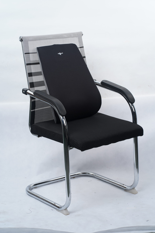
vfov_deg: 23.9
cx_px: 78
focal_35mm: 85
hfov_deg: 16.1
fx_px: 549
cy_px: 116
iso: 100
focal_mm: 85
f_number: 14
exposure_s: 1/160
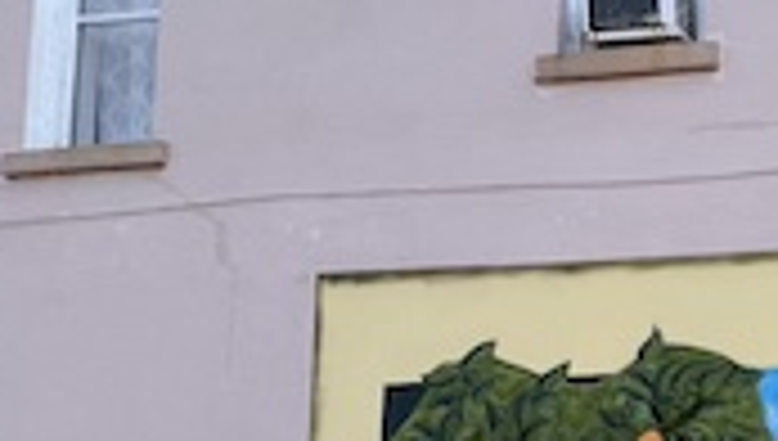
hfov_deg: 27.9
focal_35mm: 49
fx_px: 1013
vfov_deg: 21.5
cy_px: 616
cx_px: 1174
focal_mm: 1.57
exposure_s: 1/704
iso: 32
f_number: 1.8
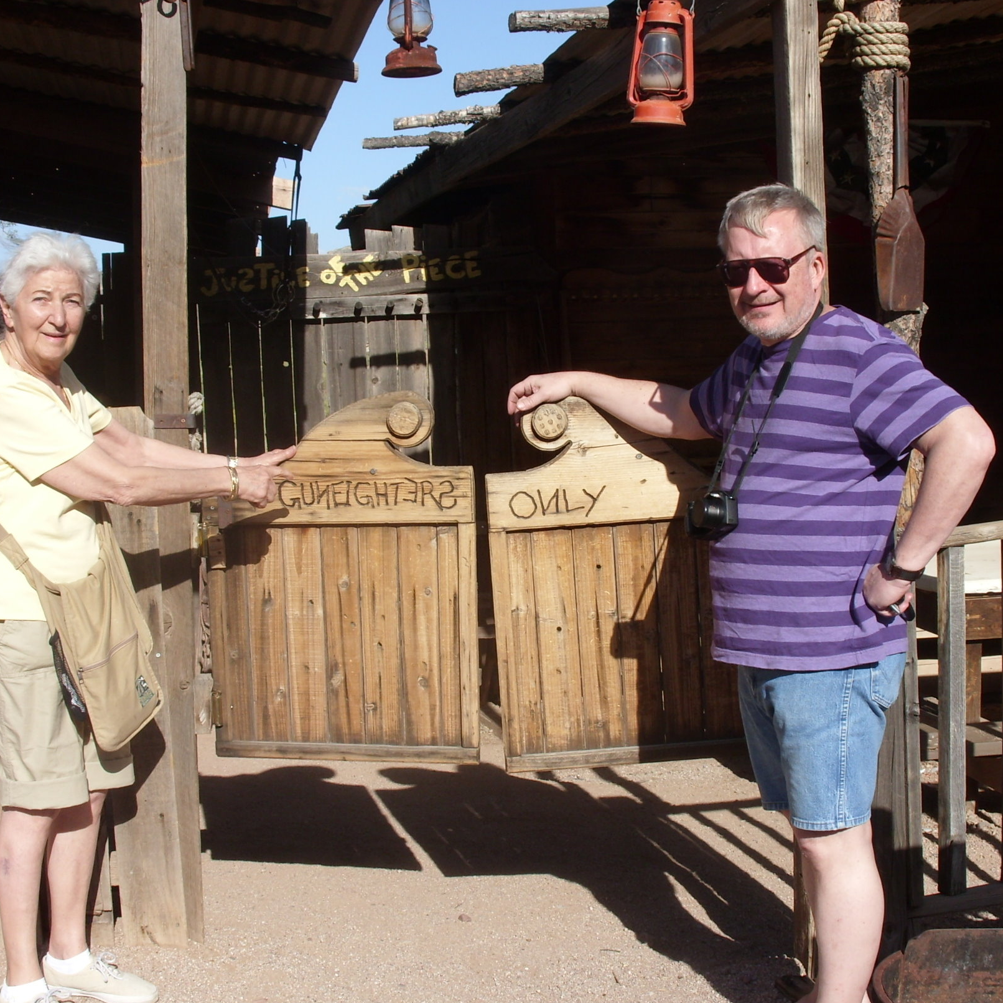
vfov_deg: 31.6
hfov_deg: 31.6
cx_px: 521
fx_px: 1770
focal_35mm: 54
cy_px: 496
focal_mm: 6.3
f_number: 4.9
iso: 50
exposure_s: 1/402
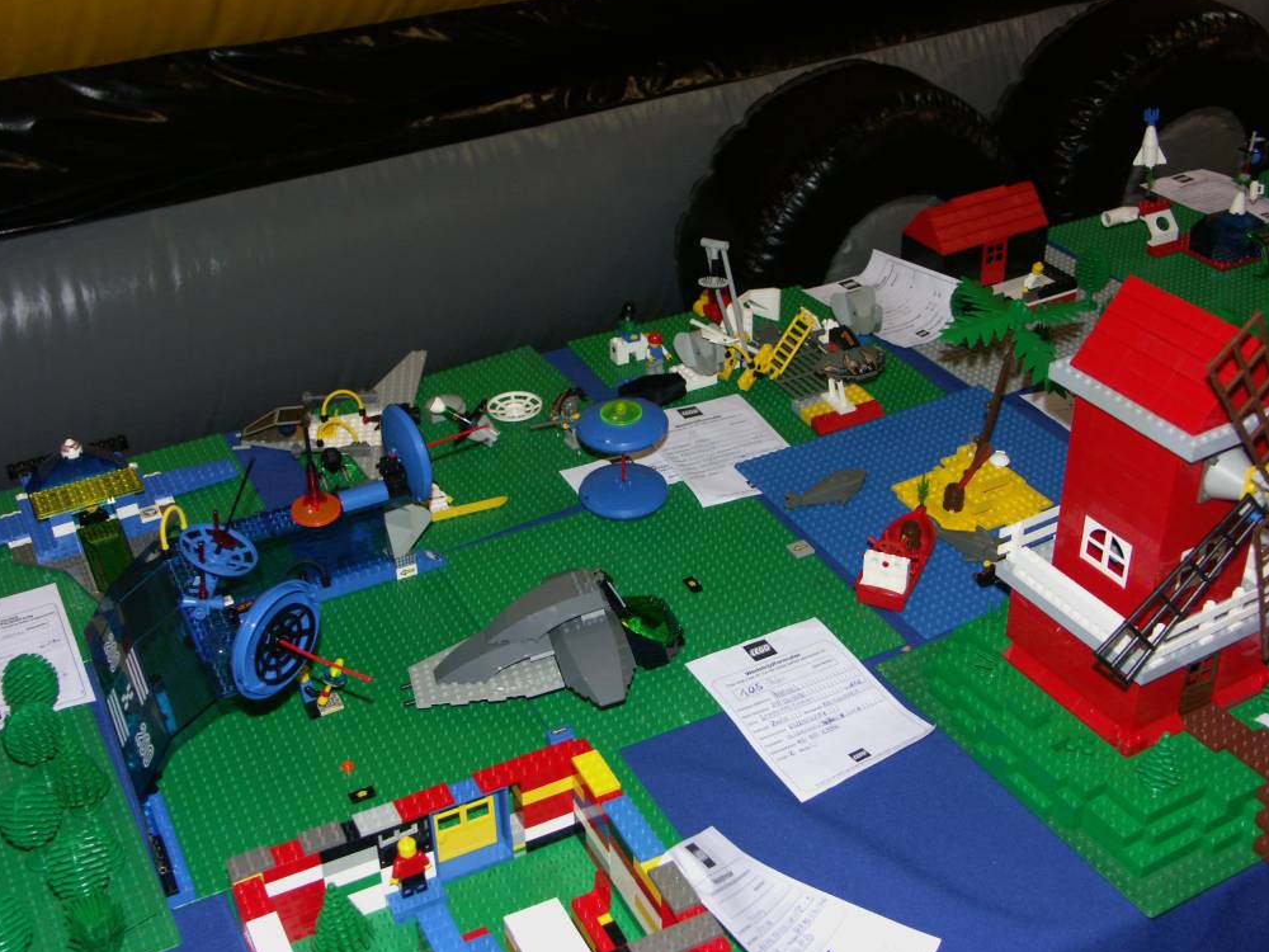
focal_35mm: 42
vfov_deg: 34.3
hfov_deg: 44.8
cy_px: 471
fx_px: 1540
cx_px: 622
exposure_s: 1/50
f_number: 2.8
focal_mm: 10.47
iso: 200
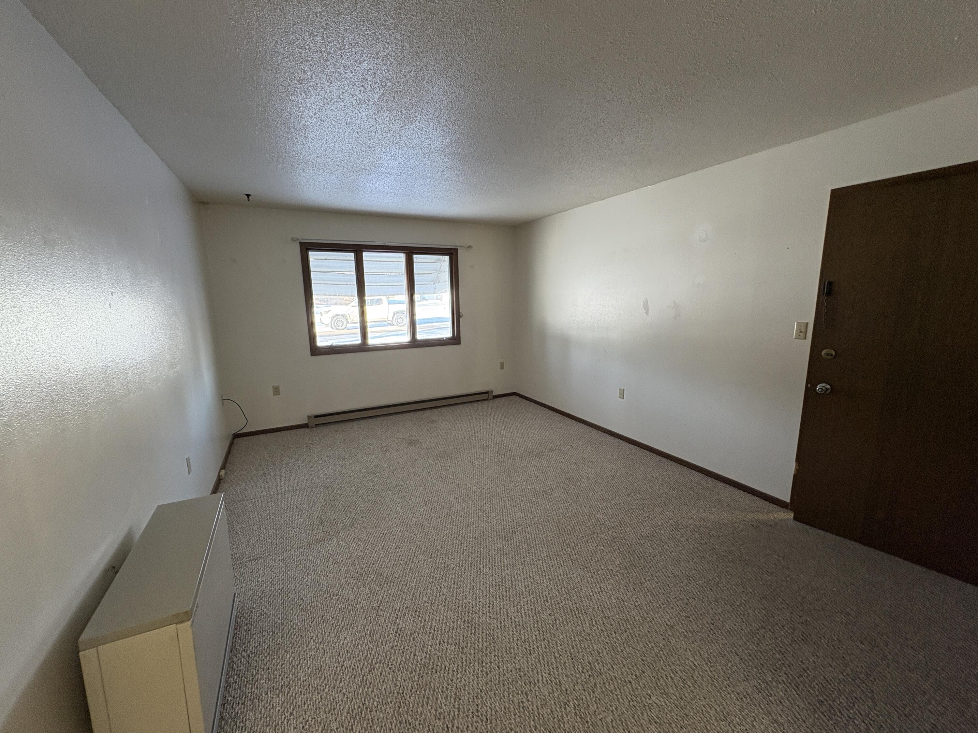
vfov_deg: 85.7
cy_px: 366
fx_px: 396
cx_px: 489
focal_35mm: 14
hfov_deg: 102.1
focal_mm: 2.22
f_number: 2.2
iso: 250
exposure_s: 1/76
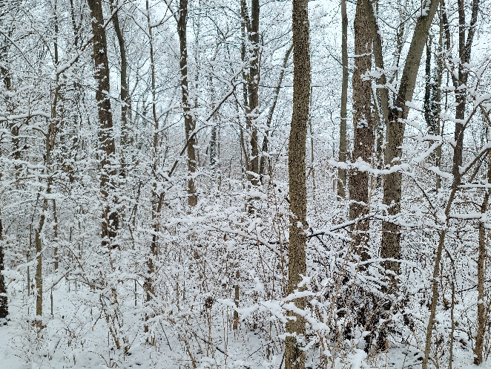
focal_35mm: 29
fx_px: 411
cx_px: 263
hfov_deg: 61.6
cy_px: 209
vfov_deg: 48.1
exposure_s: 1/351
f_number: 1.8
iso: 20
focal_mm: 7
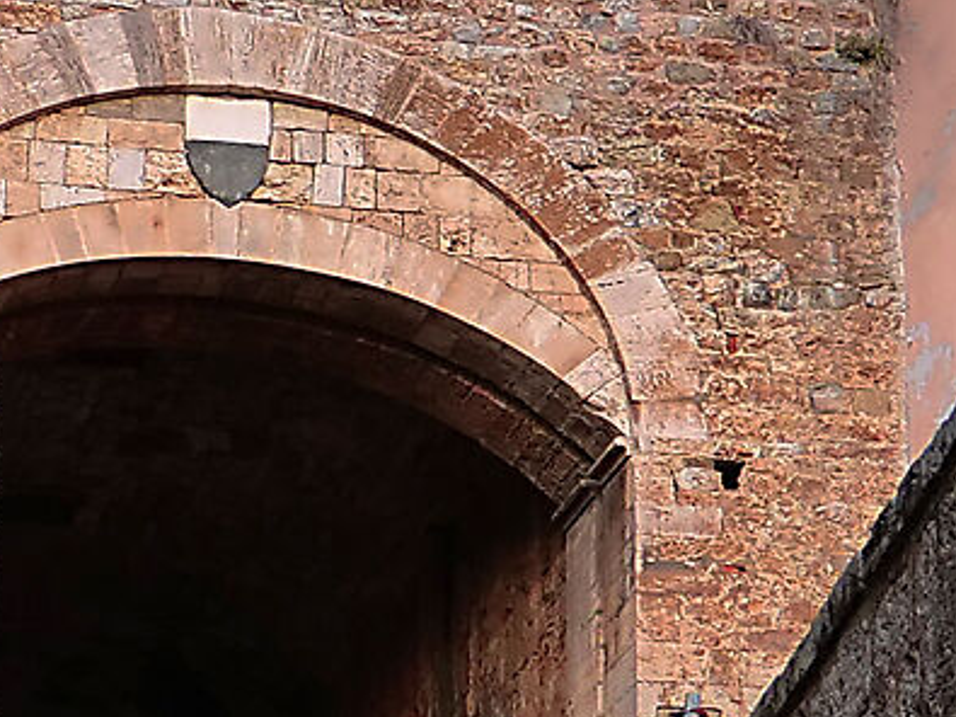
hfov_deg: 13.4
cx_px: 119
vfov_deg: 10.1
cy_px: 177
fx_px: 4031
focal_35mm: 146
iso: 200
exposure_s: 1/25
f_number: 2.8
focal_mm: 12
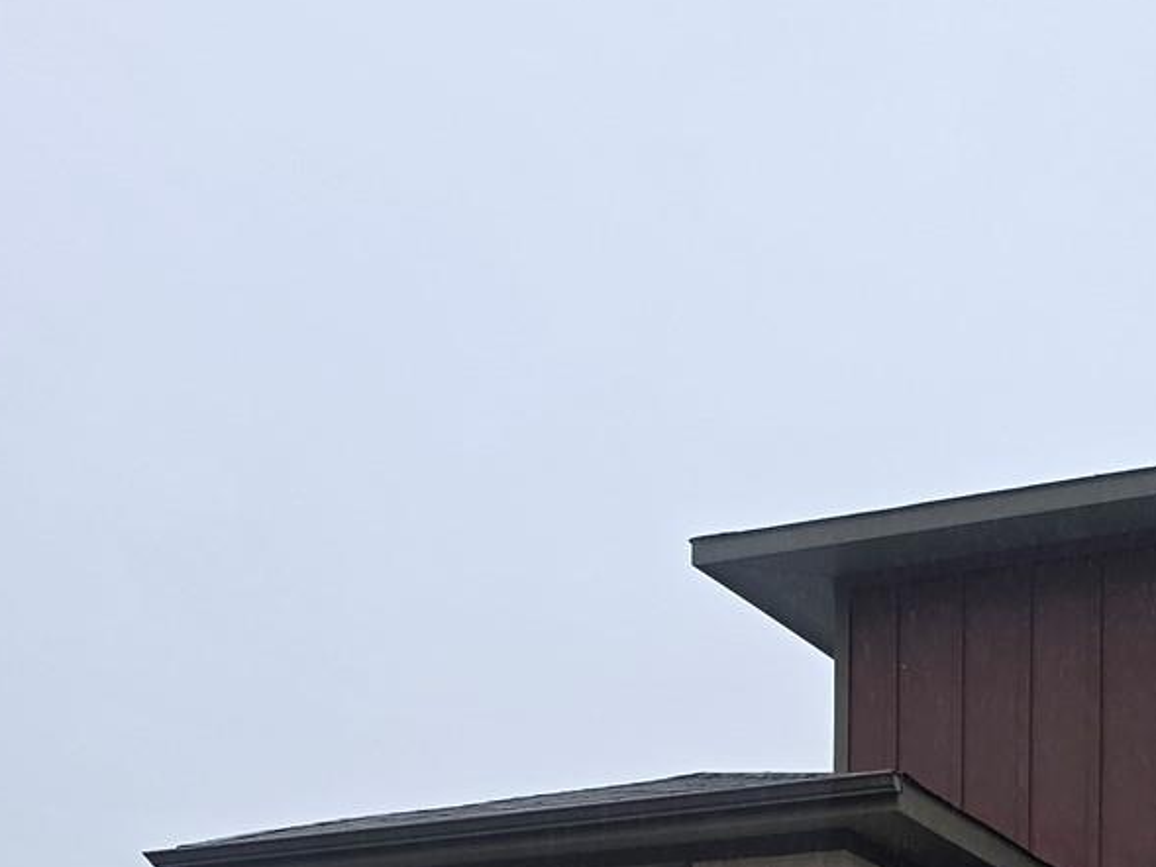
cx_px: 762
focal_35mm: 80
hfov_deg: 24.3
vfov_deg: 17.2
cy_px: 1179
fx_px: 2672
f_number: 1.7
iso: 12
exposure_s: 1/153
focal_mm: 6.3
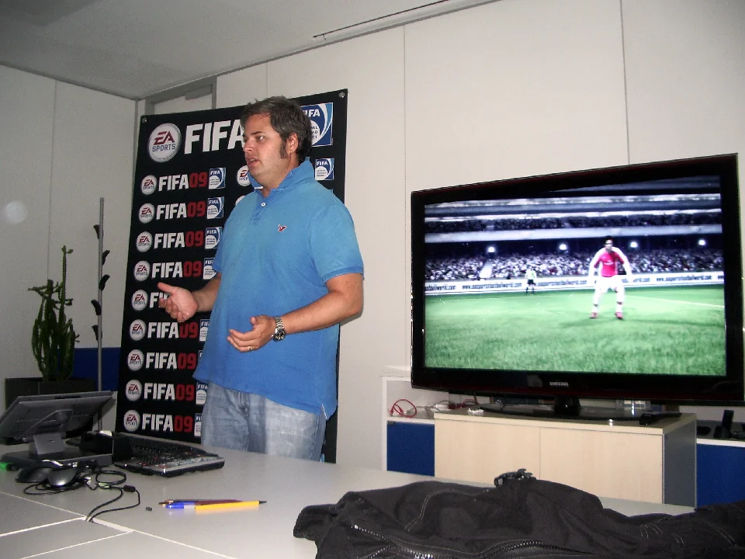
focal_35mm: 35
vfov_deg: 40.7
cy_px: 280
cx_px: 372
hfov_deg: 52.6
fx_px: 753
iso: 100
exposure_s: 1/40
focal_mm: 5.8
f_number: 2.6
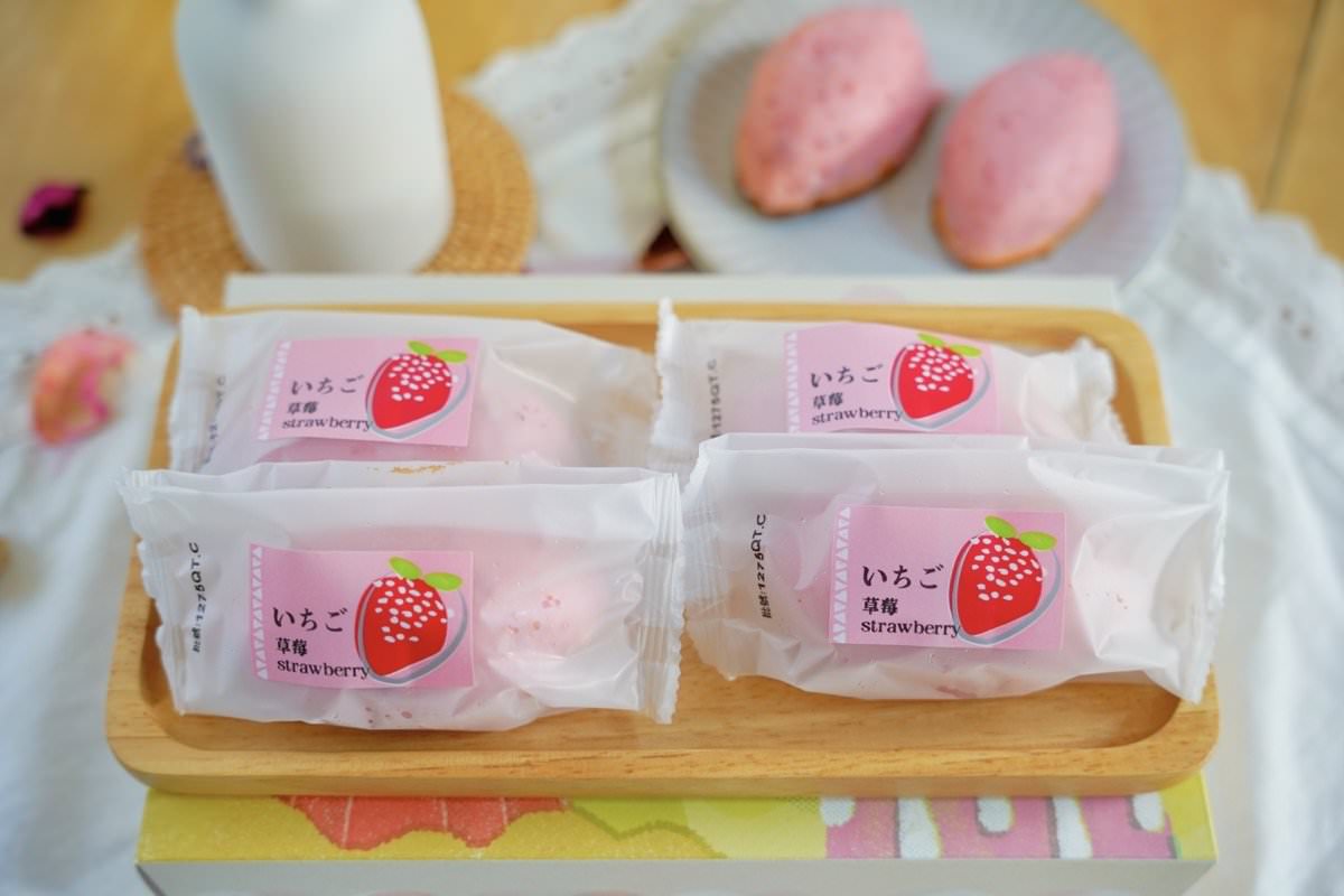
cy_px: 448
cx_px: 672
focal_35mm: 44
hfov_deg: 44.3
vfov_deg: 30.4
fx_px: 1650
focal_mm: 44.2
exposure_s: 1/60
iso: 200
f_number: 4
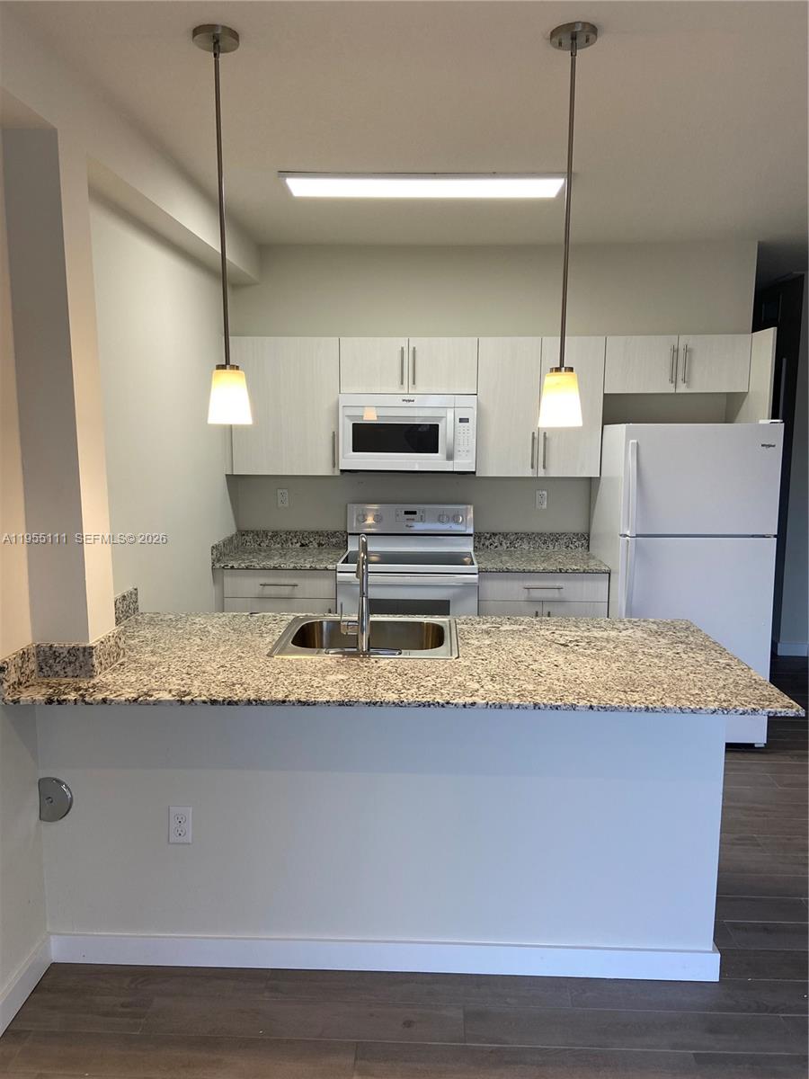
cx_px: 404
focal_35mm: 26
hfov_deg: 53.1
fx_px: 810
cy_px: 540
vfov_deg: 67.3
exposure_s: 1/120
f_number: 1.8
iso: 80
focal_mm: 4.25
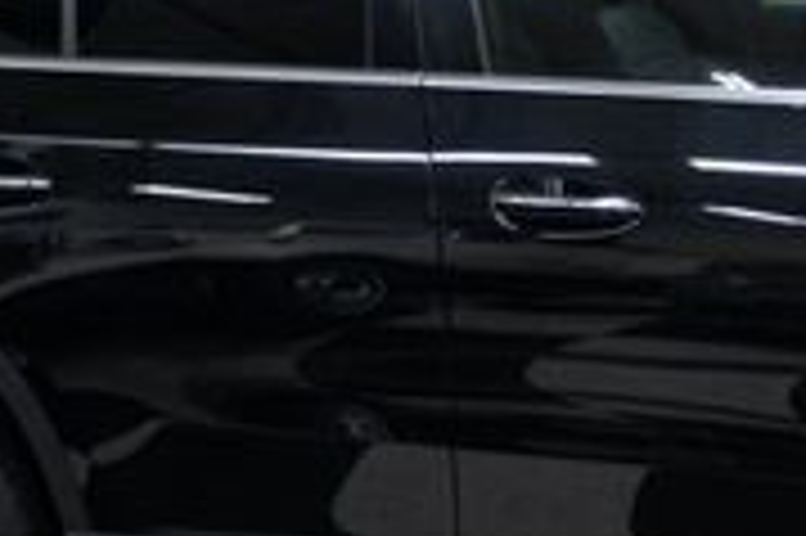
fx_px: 2277
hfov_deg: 19.5
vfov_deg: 13.4
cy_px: 194
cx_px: 820
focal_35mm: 102
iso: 250
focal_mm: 19
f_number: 3.5
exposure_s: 1/30
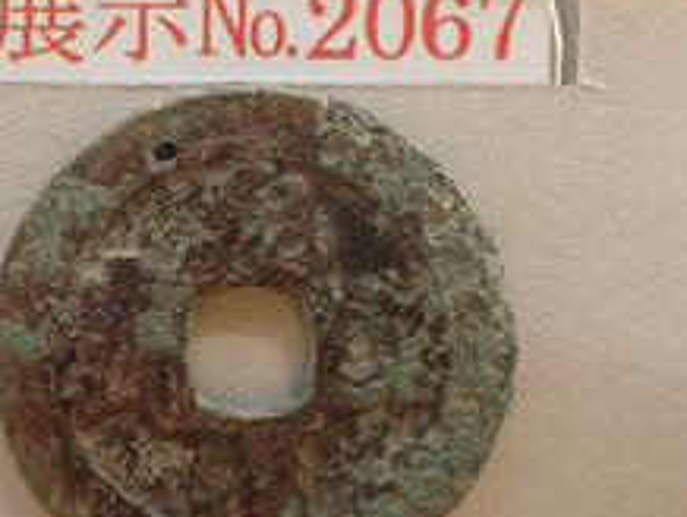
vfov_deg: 26.4
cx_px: 252
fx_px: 1093
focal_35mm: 55
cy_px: 154
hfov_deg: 34.7
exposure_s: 1/50
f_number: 2.3
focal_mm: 5.4
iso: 800
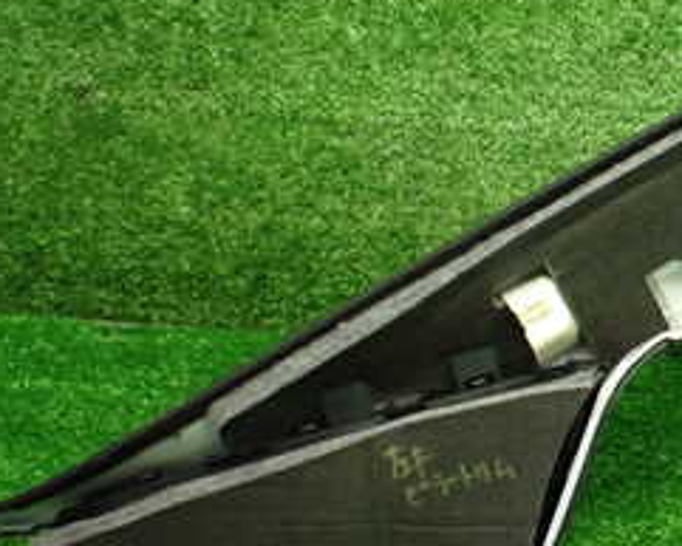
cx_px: 699
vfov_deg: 21.0
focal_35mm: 73
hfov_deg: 24.7
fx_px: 1474
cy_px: 277
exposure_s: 1/125
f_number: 2.3
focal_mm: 5.4
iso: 640
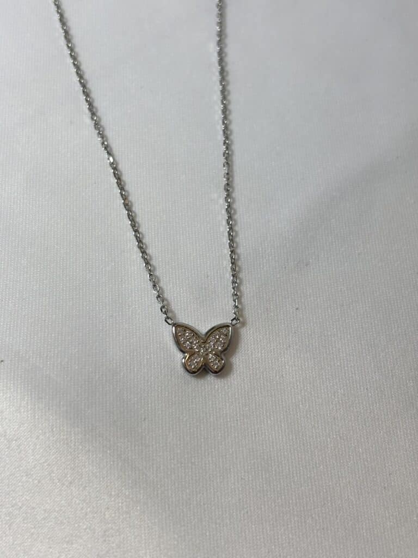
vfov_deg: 36.8
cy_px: 279
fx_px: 837
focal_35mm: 52
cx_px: 209
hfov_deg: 28.0
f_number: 1.6
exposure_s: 1/251
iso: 32
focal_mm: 5.96
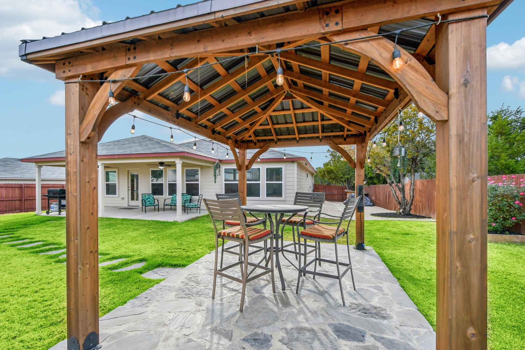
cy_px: 175
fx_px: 219
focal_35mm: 15
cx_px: 262
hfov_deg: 100.4
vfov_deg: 77.3
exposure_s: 1/500
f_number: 8
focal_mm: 10
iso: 400
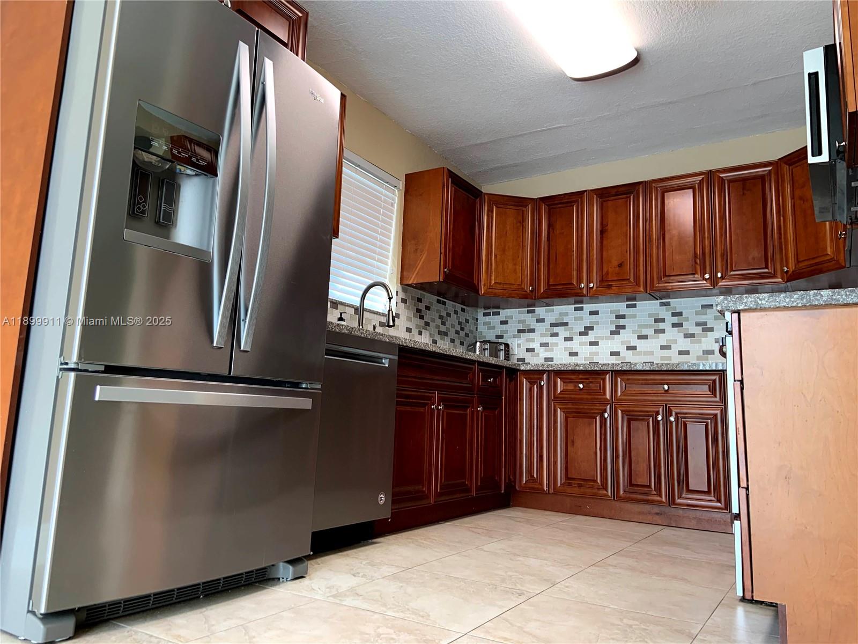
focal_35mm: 26
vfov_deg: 53.1
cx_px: 429
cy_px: 322
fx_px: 644
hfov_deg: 67.3
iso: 50
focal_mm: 4.25
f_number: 1.8
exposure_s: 1/60
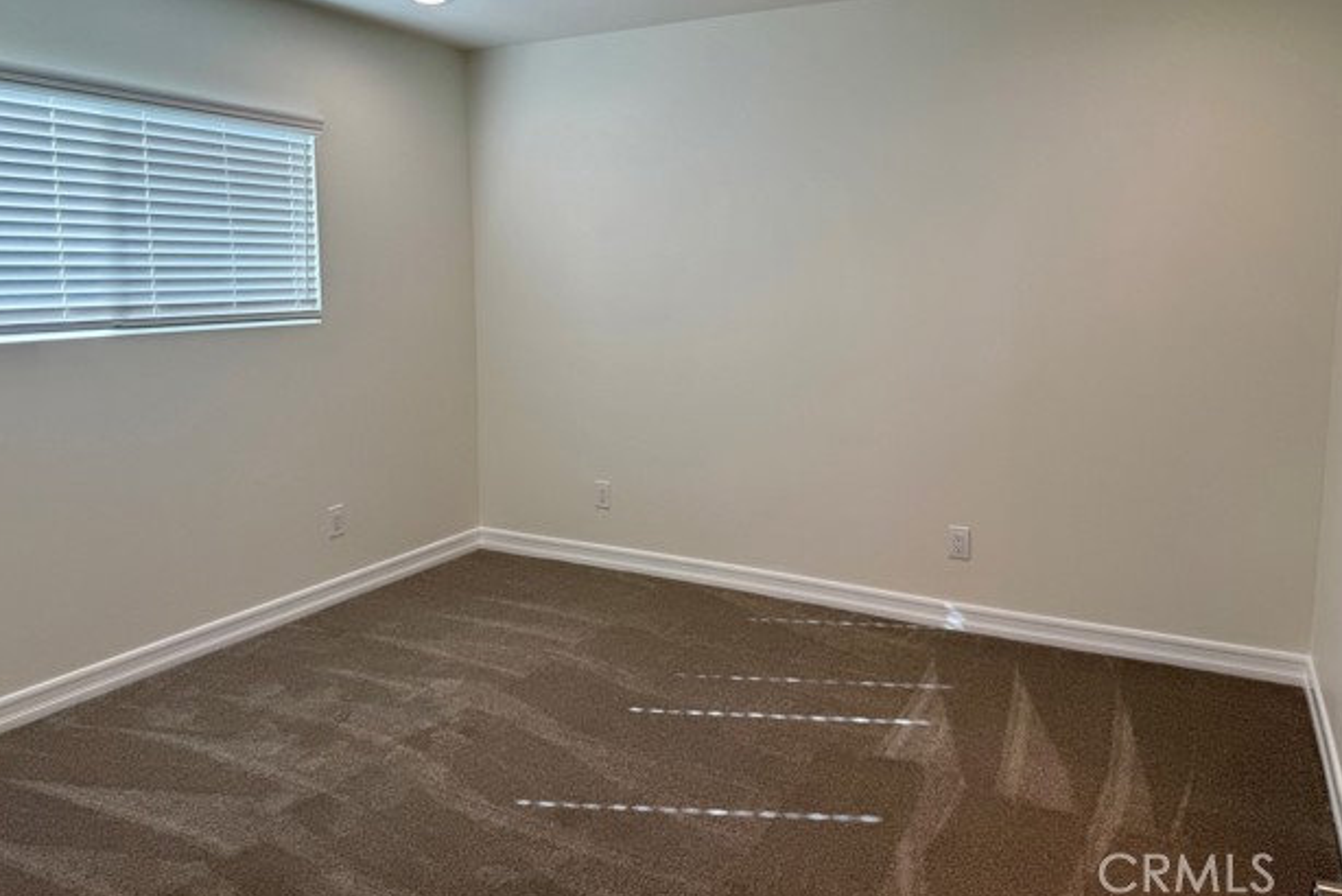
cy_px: 380
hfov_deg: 69.4
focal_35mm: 26
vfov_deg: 49.4
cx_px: 664
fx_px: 970
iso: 64
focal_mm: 6.76
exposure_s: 1/195
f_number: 1.78
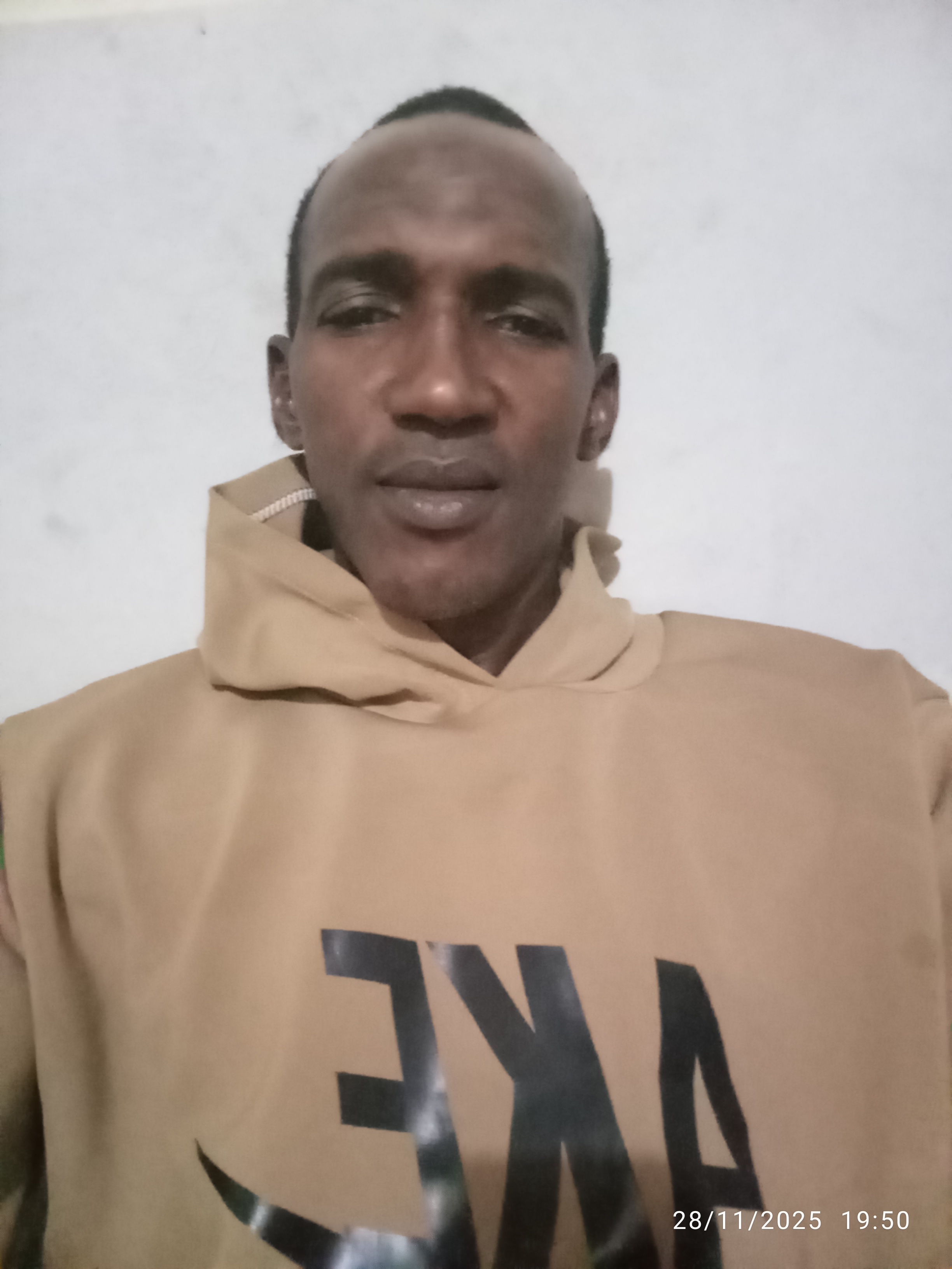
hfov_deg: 53.1
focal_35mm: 26
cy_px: 634
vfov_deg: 67.3
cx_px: 476
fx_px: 953
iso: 4855
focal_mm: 2.77
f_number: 2
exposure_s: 1/10
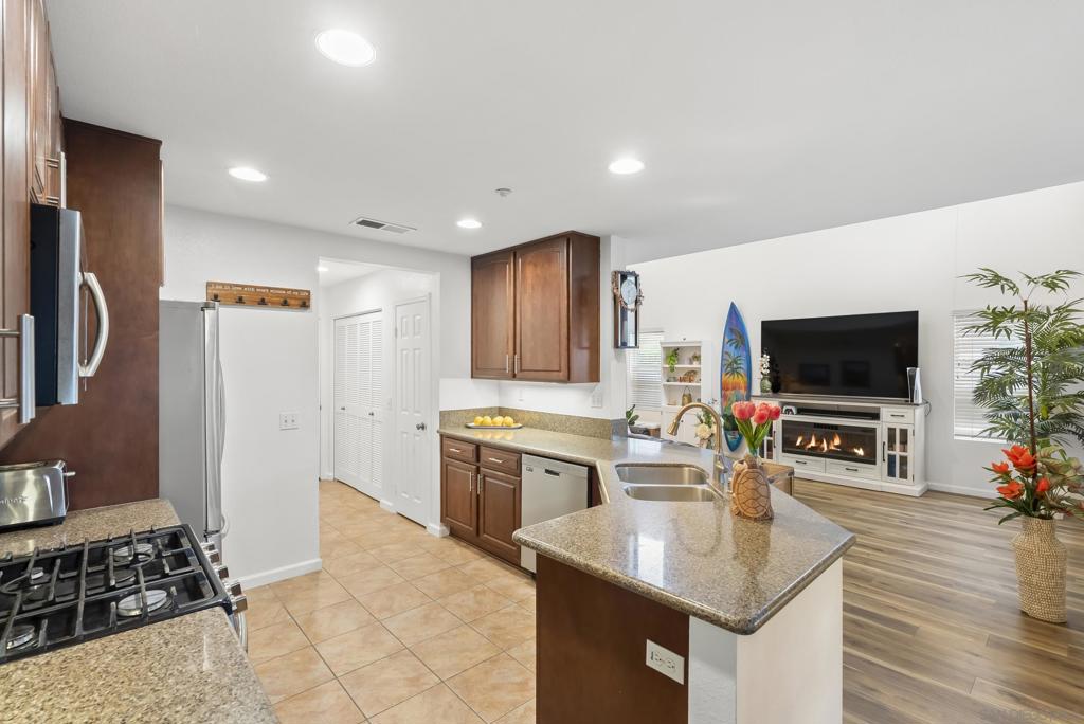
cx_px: 542
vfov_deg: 73.8
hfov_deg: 96.7
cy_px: 362
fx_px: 482
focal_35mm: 16
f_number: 8
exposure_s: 1/2
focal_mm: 16
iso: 500
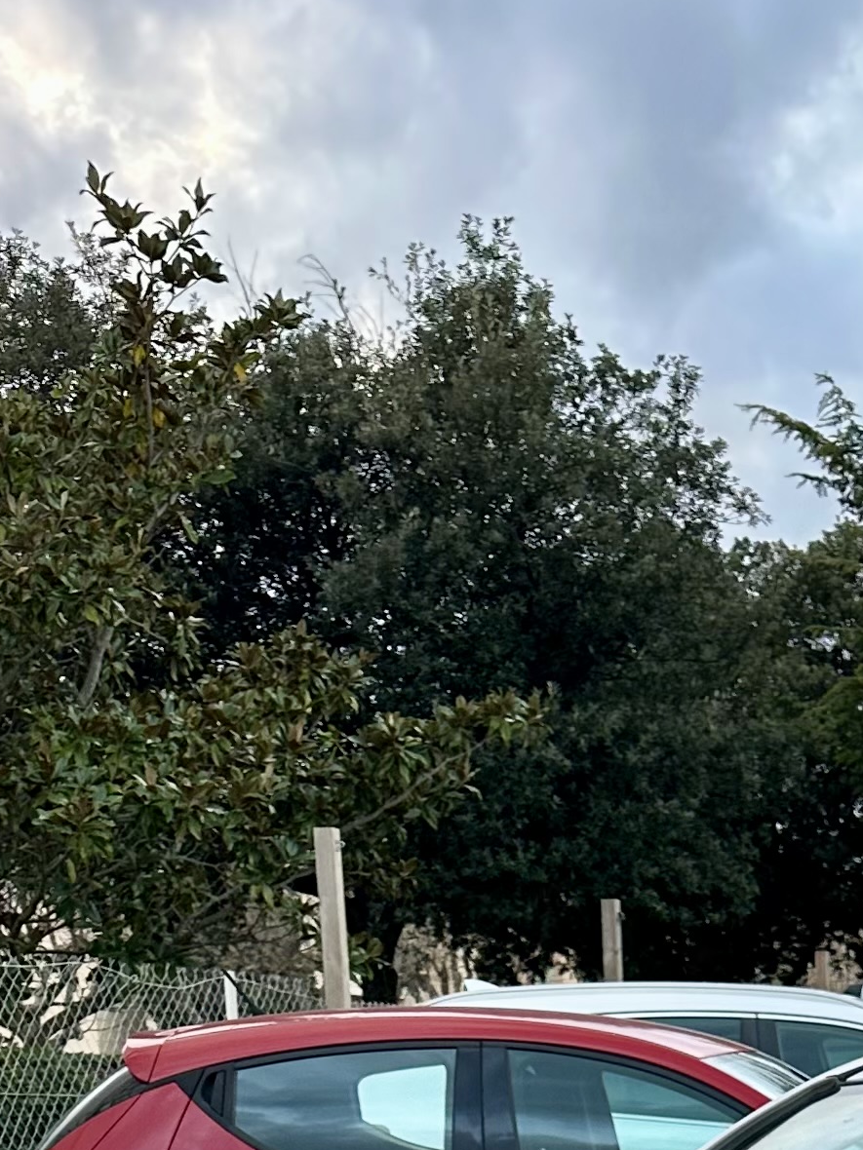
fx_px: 2726
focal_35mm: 82
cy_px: 1850
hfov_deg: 17.3
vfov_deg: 19.8
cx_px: 975
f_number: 1.78
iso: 80
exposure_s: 1/121
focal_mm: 6.86
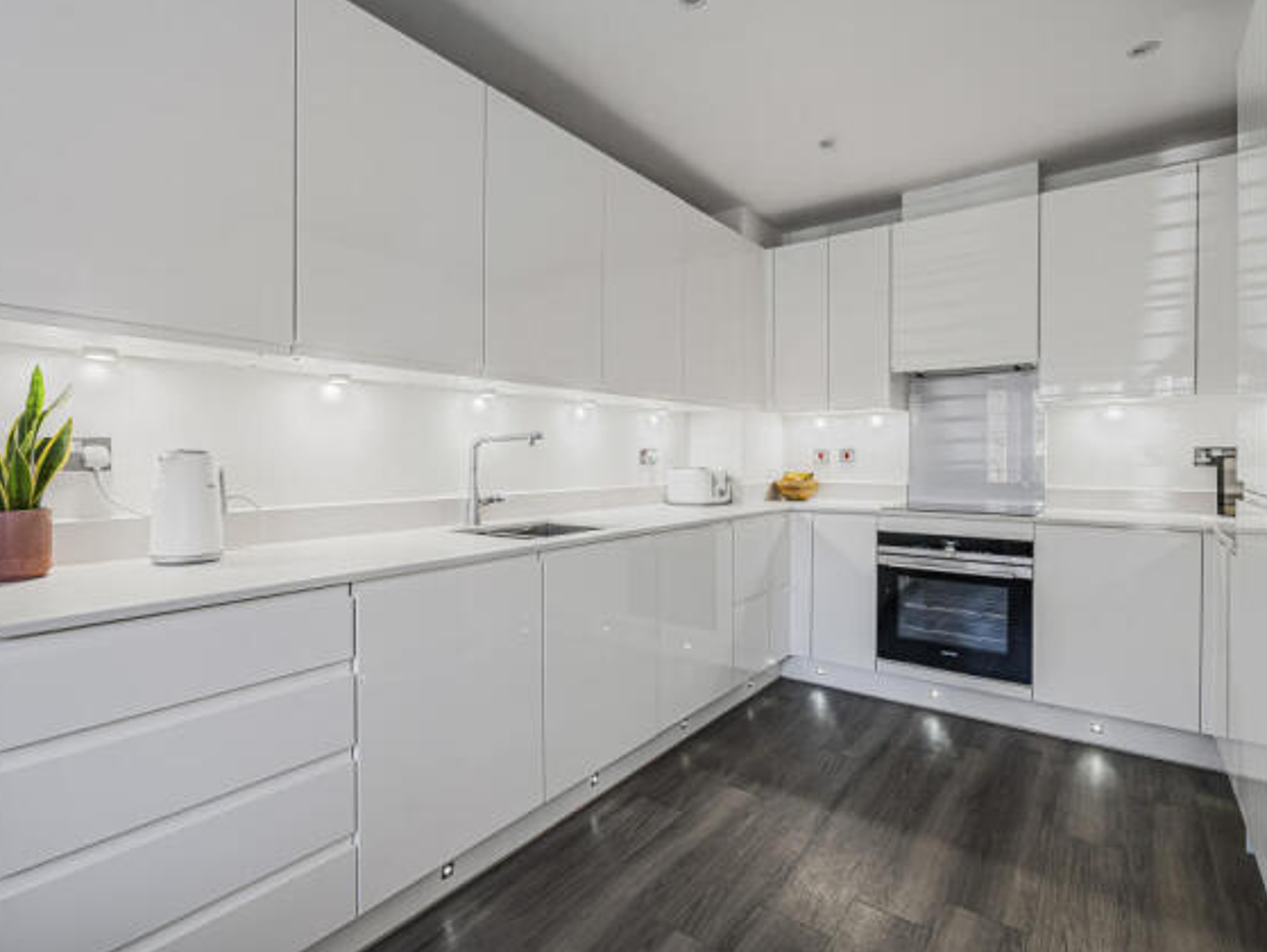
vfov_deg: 71.7
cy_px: 473
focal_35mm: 18
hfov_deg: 87.5
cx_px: 580
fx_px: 659
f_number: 8
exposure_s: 1/13
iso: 400
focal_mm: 16
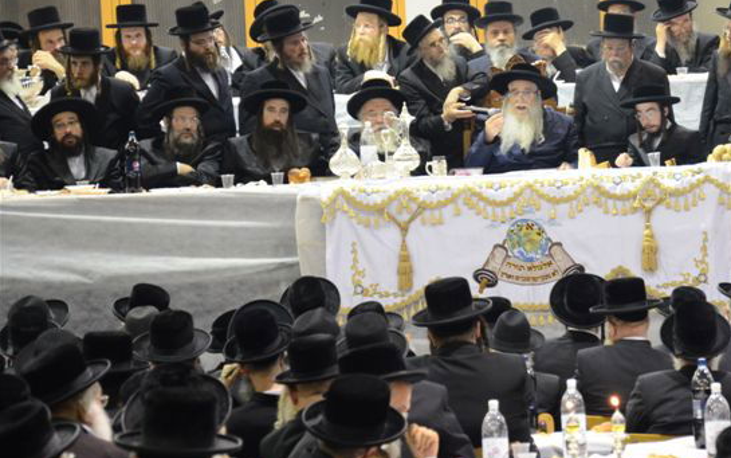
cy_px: 167
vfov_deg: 6.4
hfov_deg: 10.2
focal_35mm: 206
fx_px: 4105
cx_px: 535
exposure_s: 1/15
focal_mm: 92
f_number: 5.6
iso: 1600
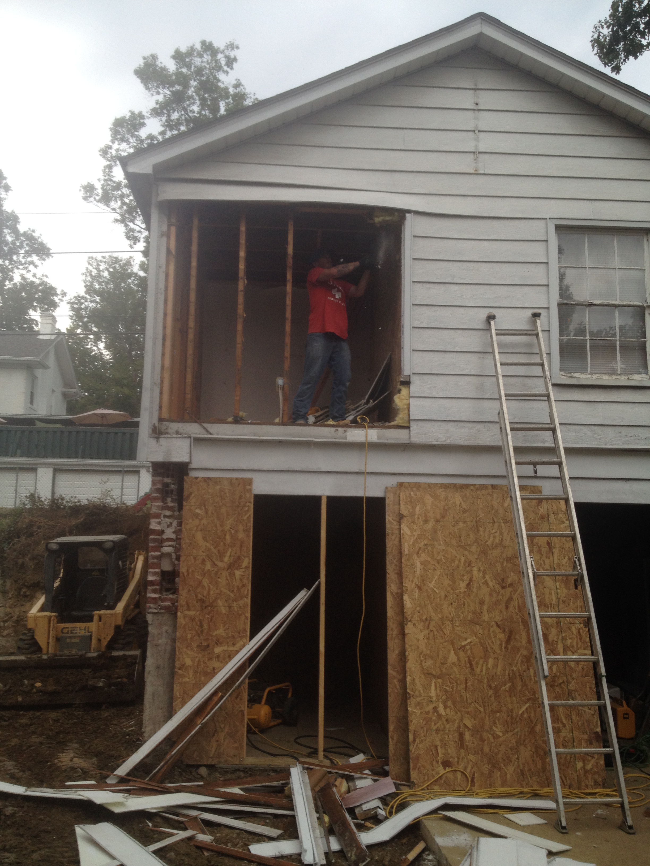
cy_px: 433
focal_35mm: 35
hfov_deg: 40.7
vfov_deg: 52.6
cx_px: 325
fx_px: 876
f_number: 2.4
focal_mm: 4.28
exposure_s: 1/273
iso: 50
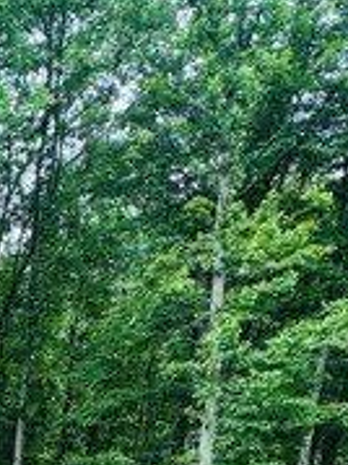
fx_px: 805
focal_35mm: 60
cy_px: 722
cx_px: -234
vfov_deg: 24.2
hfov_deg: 19.7
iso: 40
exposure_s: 1/370
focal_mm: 2.22
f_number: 2.2
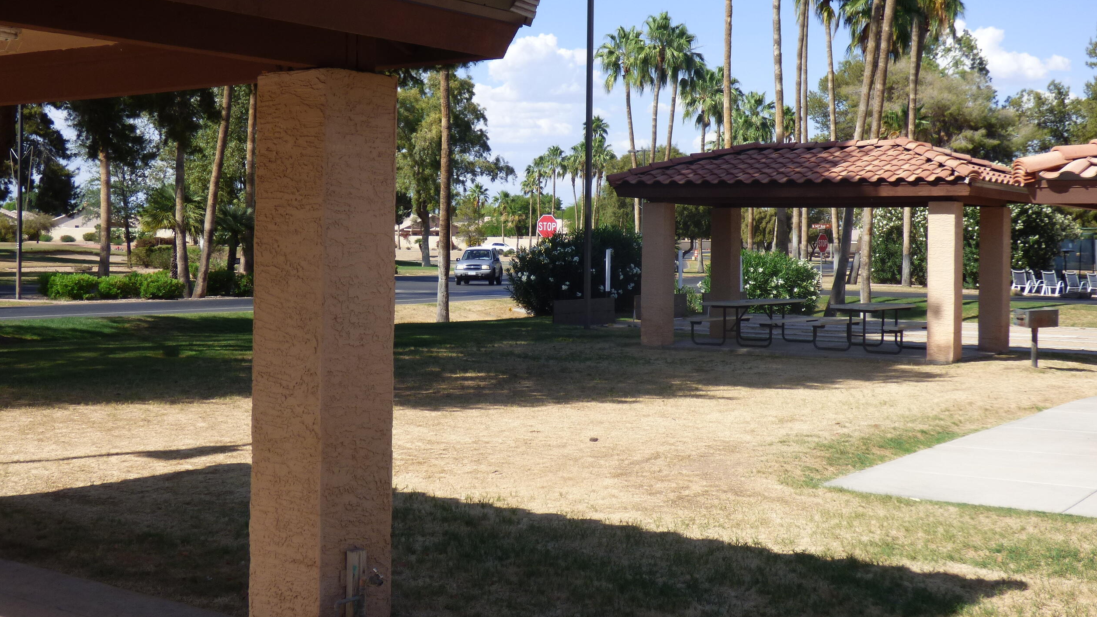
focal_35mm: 50
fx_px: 1454
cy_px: 249
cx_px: 558
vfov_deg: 23.9
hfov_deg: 41.3
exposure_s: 1/800
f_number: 3.7
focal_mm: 7.79
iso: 100
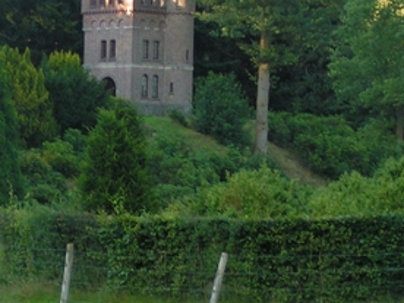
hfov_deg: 8.0
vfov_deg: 6.0
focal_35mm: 248
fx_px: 2894
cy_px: 50
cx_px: 143
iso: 50
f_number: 3.5
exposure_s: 1/100
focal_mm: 17.4
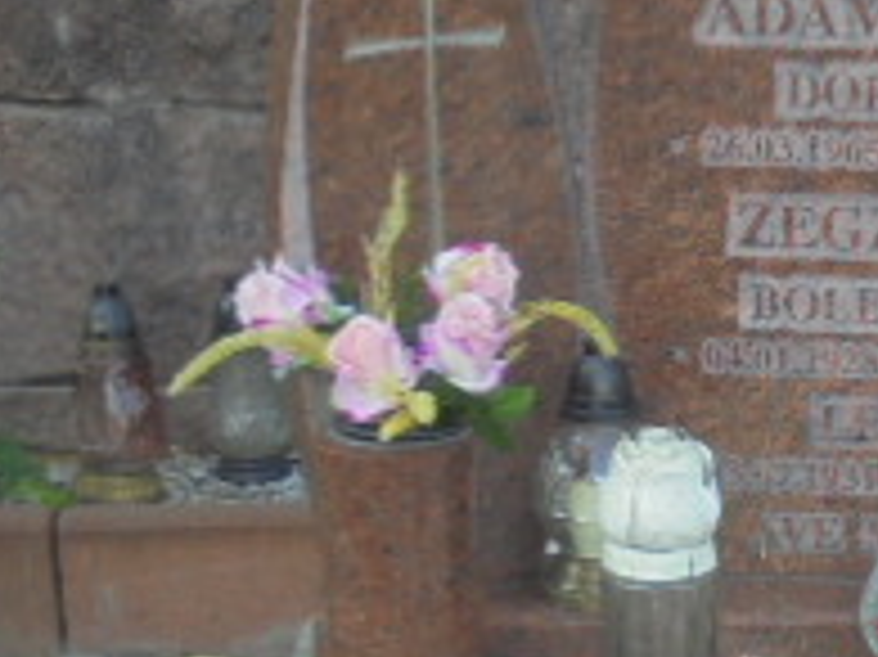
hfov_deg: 13.9
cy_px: 770
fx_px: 3574
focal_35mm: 141
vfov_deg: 10.4
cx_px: 761
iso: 100
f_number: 4.5
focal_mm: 7.8
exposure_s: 1/60
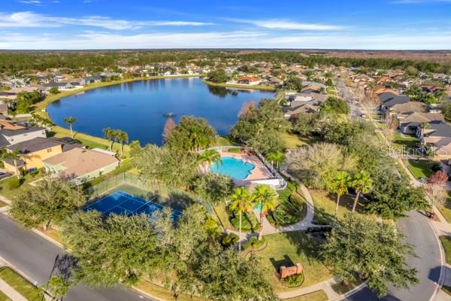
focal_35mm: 22
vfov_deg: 57.2
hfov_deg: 78.6
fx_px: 276
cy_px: 150
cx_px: 226
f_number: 2.8
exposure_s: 1/320
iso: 110
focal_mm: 8.38
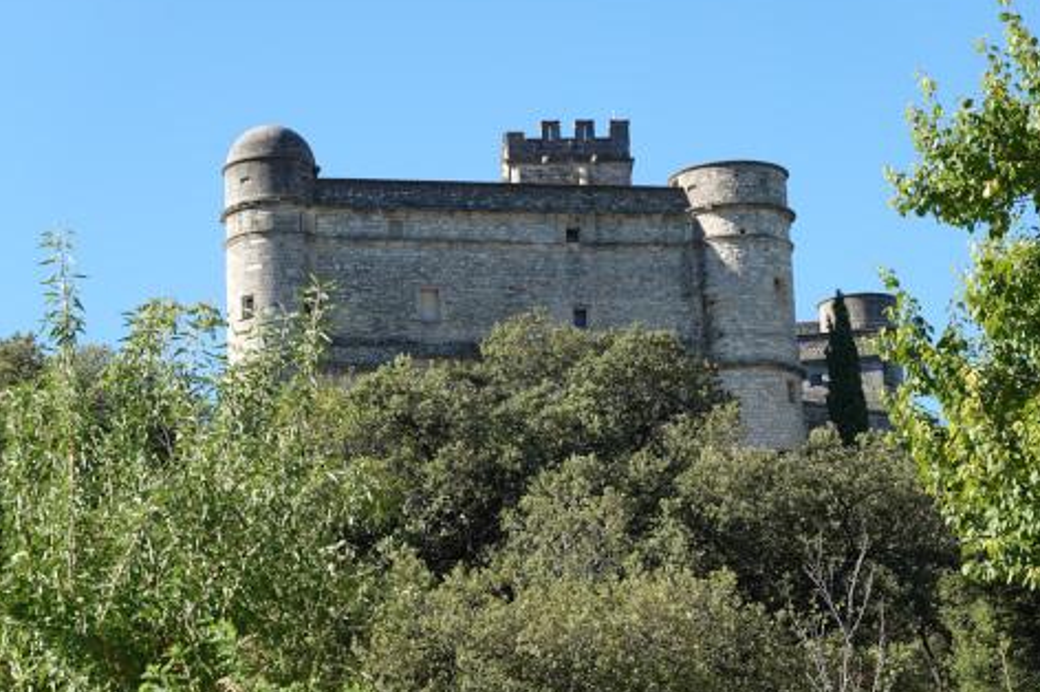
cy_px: 334
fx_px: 3580
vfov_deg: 11.0
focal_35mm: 124
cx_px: 513
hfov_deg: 16.5
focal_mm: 42.74
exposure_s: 1/250
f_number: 5.6
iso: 125
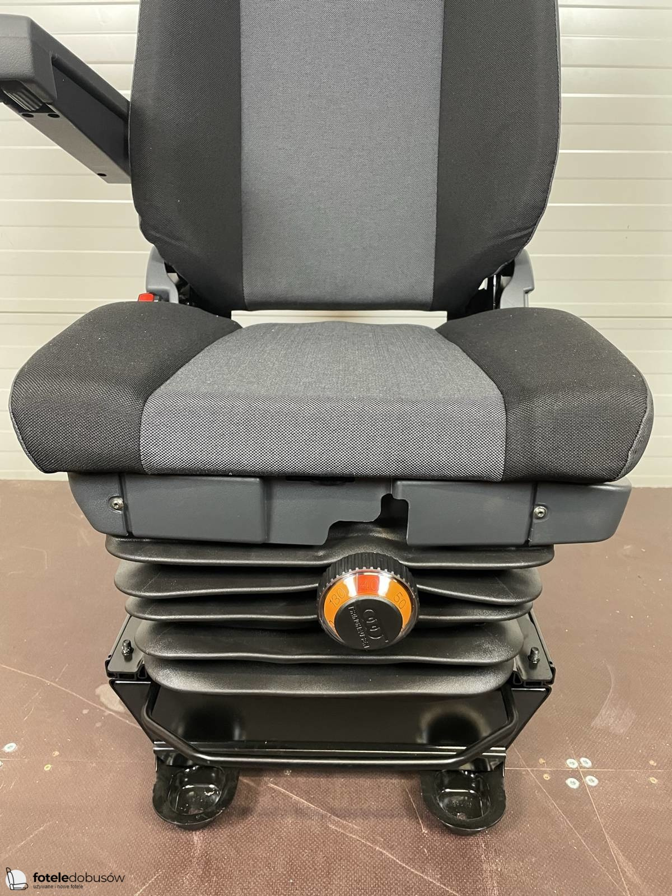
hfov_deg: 53.1
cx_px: 336
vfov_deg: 67.3
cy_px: 448
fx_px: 673
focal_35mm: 26
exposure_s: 1/50
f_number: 1.6
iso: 320
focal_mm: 4.2
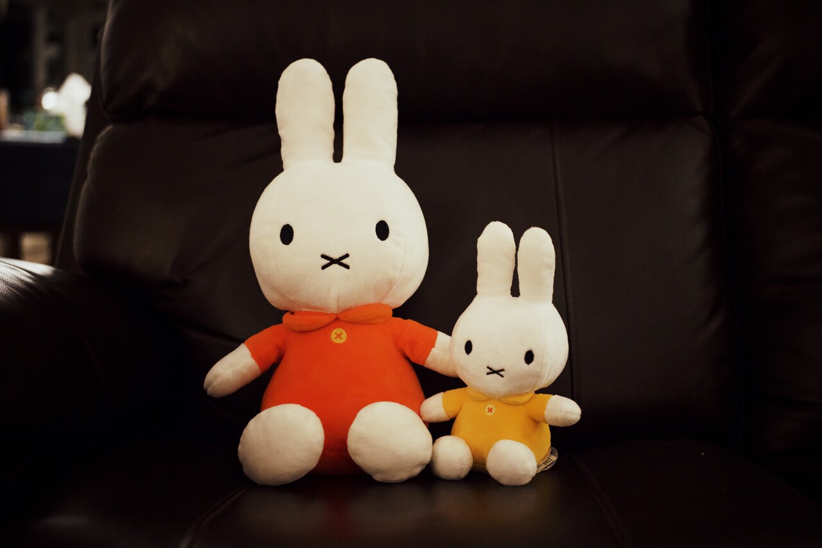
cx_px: 411
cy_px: 274
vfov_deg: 33.4
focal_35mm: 40
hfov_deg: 48.5
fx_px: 913
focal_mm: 40
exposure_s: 1/160
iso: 12800
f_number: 2.5
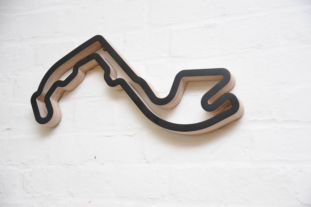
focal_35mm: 65
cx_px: 156
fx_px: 561
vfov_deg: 20.9
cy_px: 104
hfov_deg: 31.0
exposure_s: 1/100
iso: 500
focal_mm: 65
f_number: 4.8
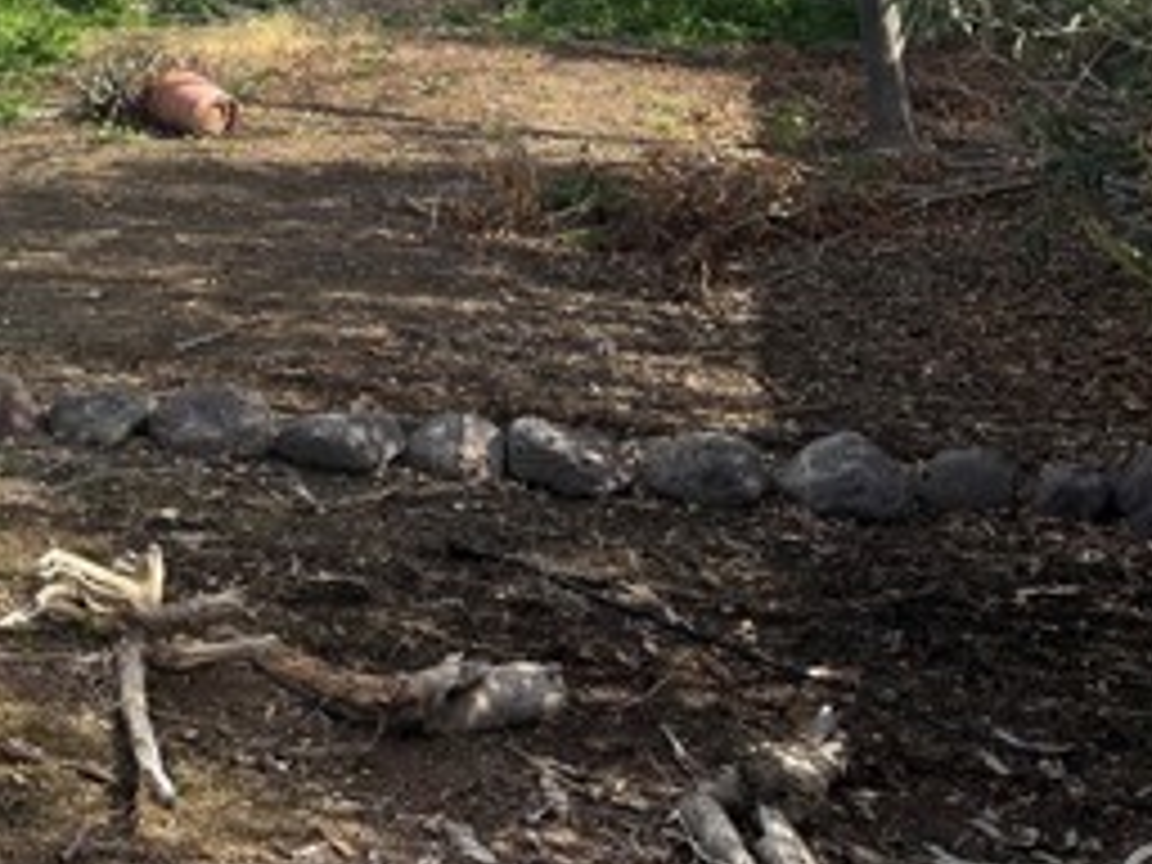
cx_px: 126
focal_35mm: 65
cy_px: -130
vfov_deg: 21.2
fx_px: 2163
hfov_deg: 28.7
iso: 50
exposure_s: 1/2342
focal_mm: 5.96
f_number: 1.6
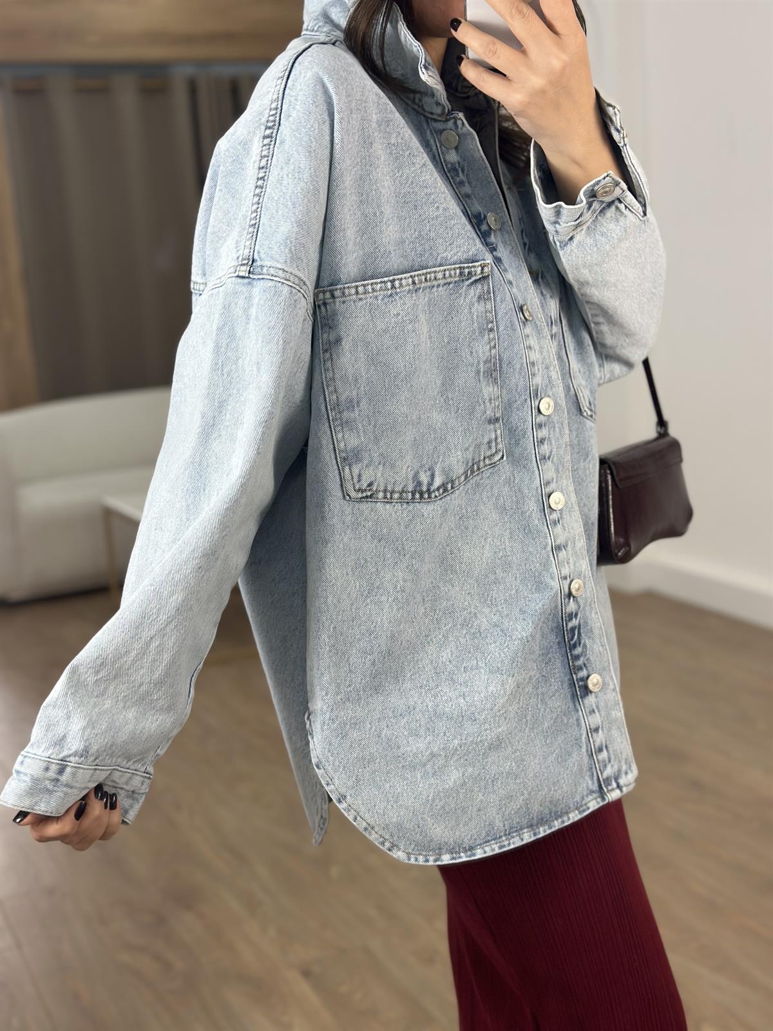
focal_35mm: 48
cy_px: 516
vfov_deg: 39.7
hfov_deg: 30.3
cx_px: 386
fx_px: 1429
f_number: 1.78
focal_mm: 6.86
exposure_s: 1/157
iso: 64
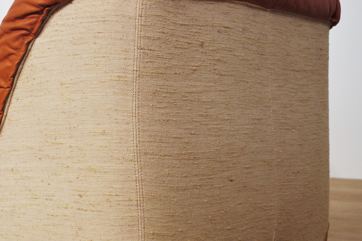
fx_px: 603
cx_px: 37
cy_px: 121
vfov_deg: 22.6
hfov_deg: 31.8
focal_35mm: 60
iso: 400
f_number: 4
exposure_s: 1/60
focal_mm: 20
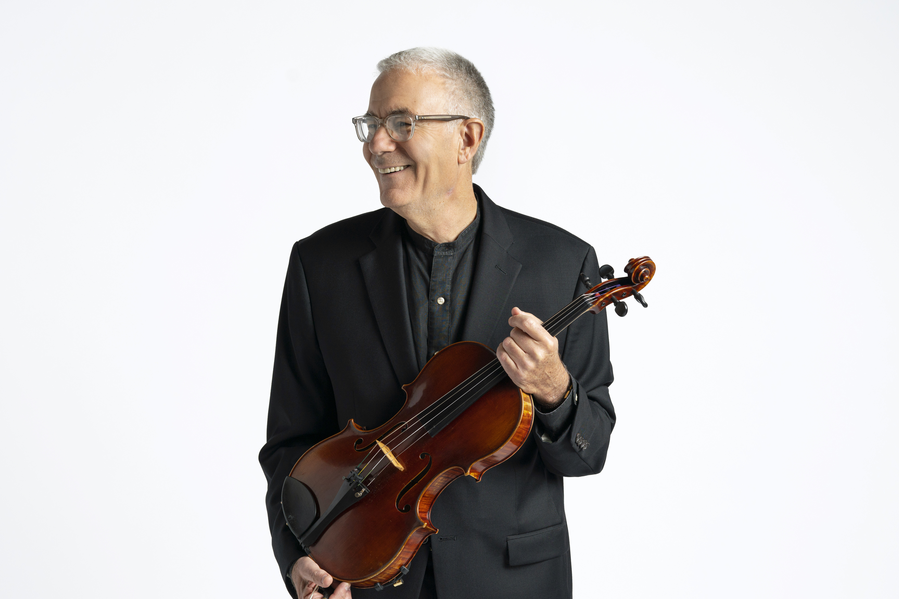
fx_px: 2547
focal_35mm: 102
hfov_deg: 20.0
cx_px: 427
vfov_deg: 13.4
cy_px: 356
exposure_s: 1/160
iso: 320
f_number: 6.3
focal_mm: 85
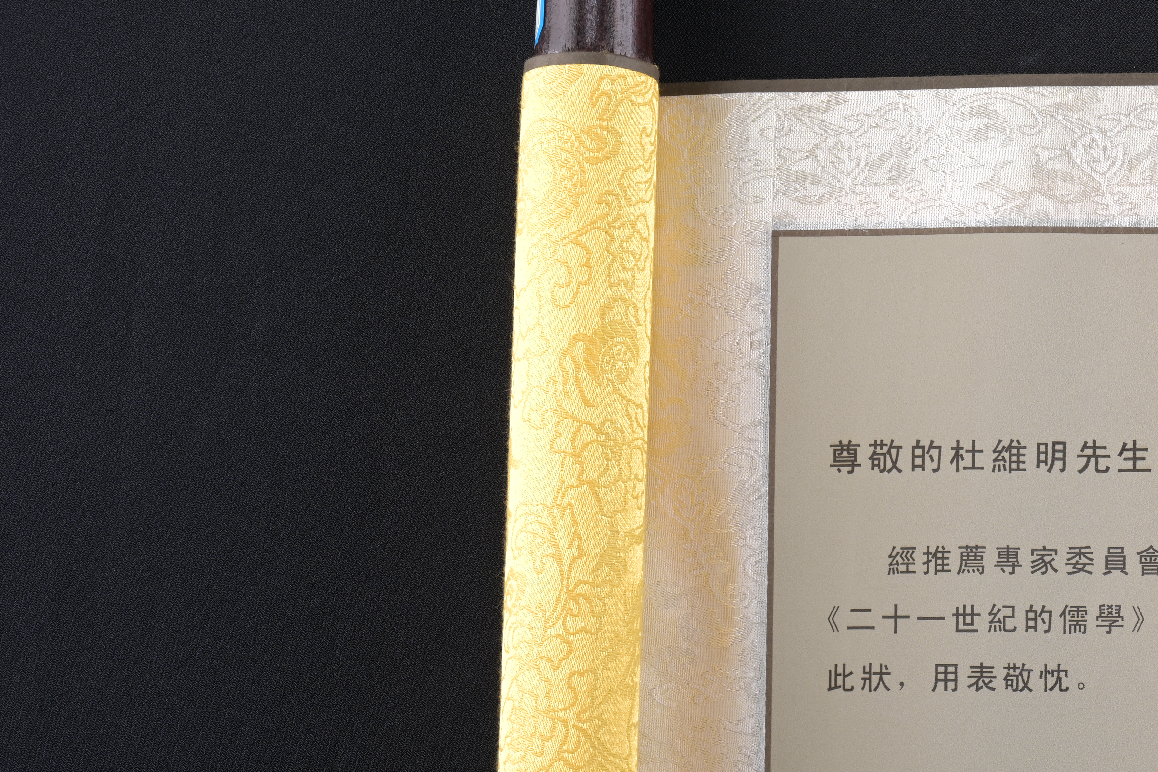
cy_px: 619
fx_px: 4535
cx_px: 1335
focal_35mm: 141
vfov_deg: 9.7
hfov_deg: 14.2
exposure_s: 1/200
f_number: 10
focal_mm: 61
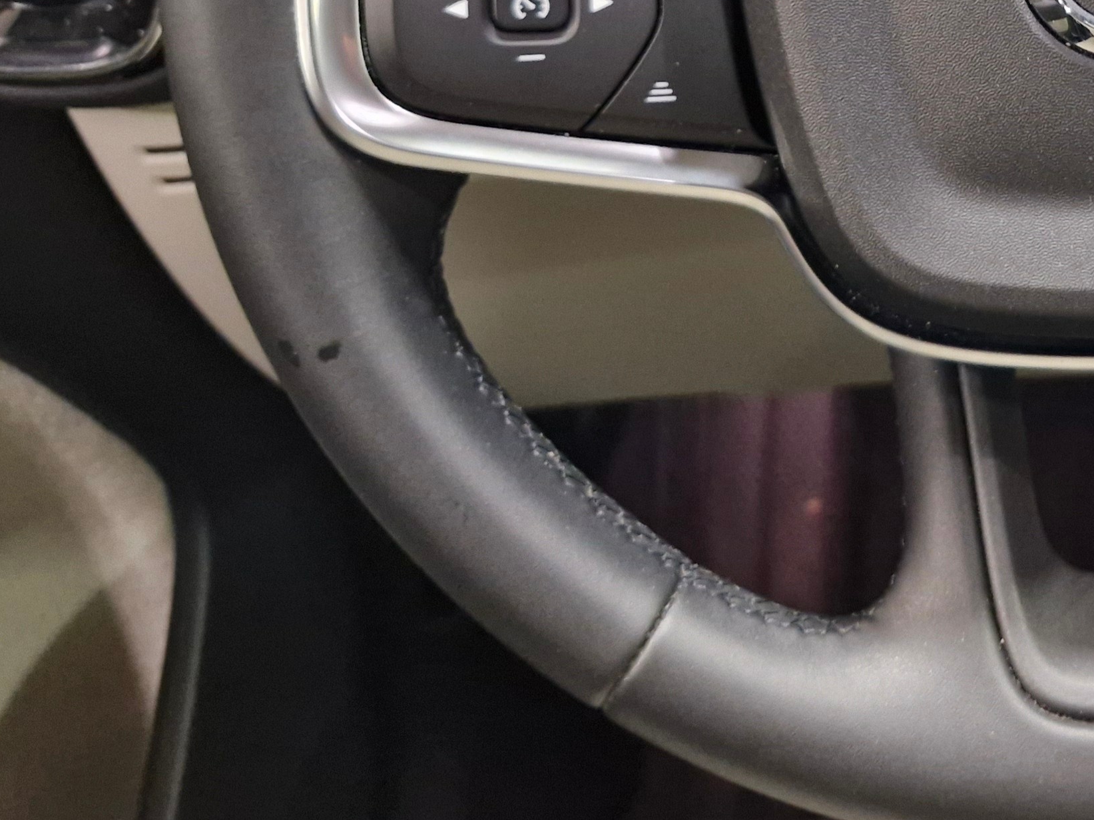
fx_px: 1770
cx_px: 1200
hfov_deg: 30.7
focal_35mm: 56
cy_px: -124
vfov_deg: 24.1
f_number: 1.8
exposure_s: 1/50
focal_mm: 5.54
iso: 640
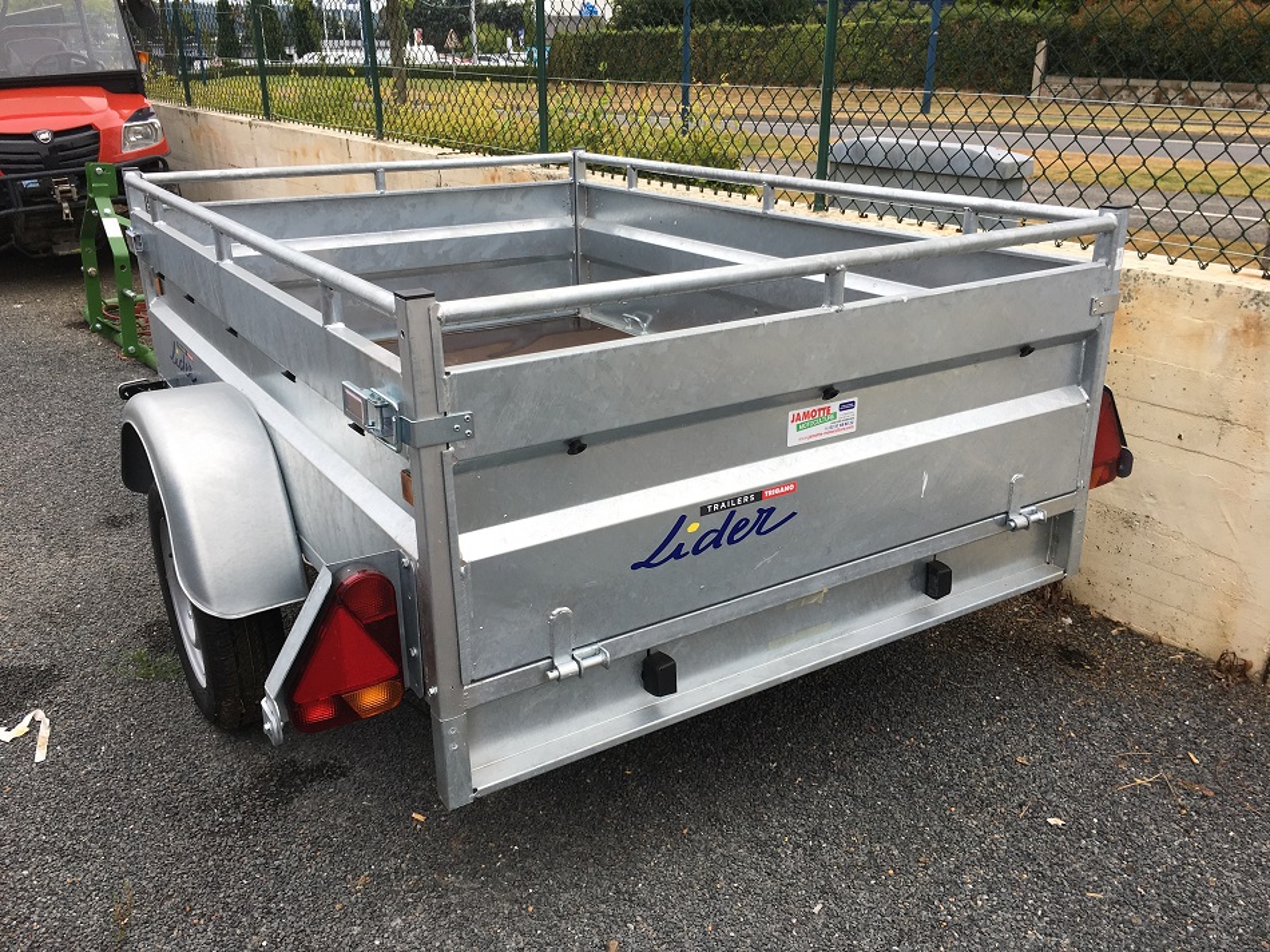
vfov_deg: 48.2
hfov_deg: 61.7
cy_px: 476
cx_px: 635
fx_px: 1064
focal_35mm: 29
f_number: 2.2
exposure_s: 1/651
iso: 25
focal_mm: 4.15
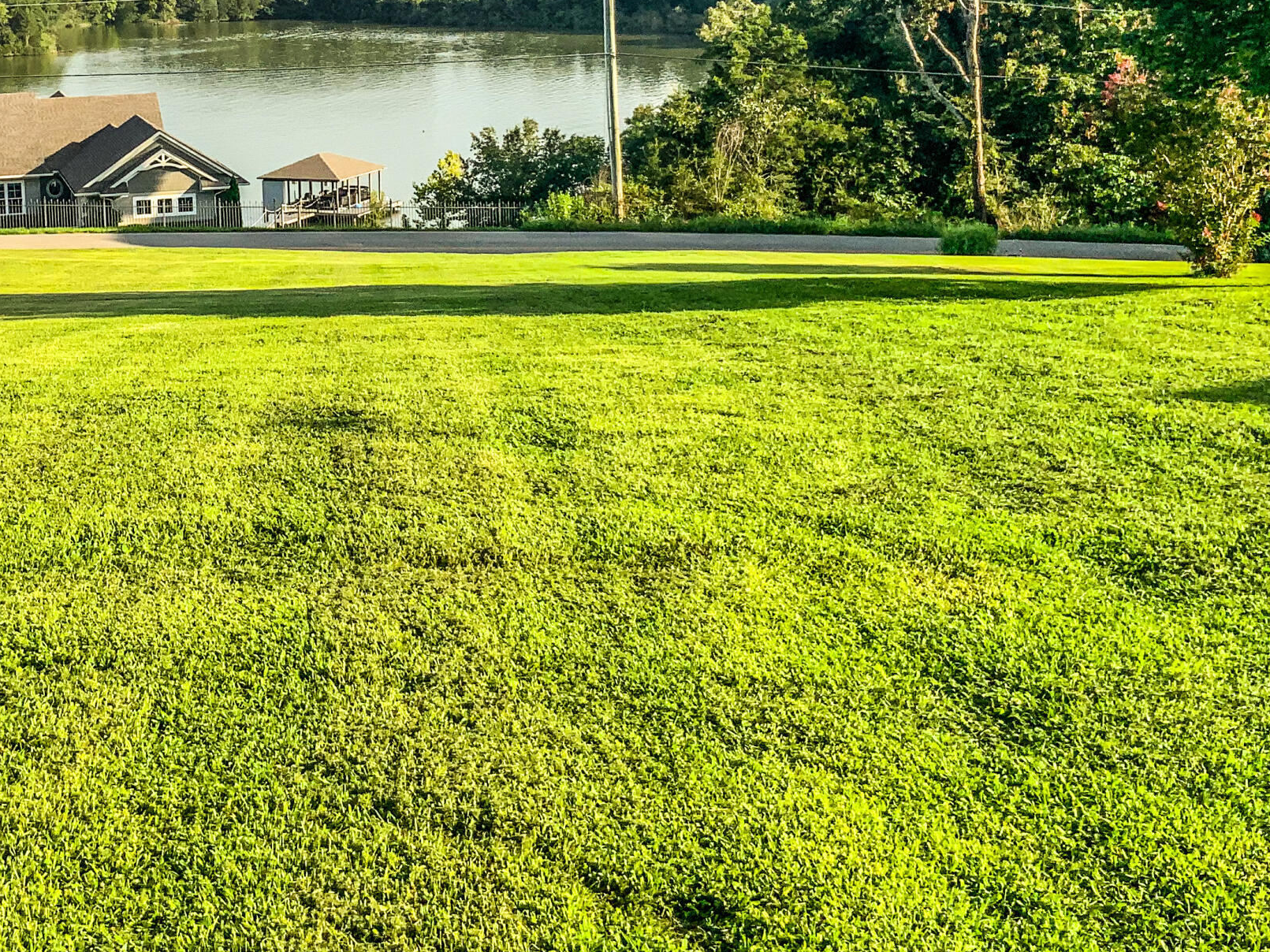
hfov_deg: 35.1
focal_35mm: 54
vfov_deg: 26.3
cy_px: 128
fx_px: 1981
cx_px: 391
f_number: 1.8
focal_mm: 3
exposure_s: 1/1534
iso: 16
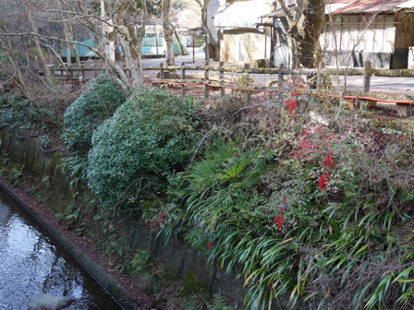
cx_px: 207
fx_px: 478
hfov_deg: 46.8
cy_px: 155
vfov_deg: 36.0
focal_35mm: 40
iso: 100
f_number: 4.5
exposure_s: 1/40
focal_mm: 20
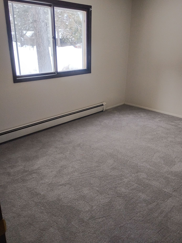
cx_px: 92
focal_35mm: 29
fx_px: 203
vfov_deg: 61.7
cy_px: 119
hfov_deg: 48.2
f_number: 1.8
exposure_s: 1/120
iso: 428
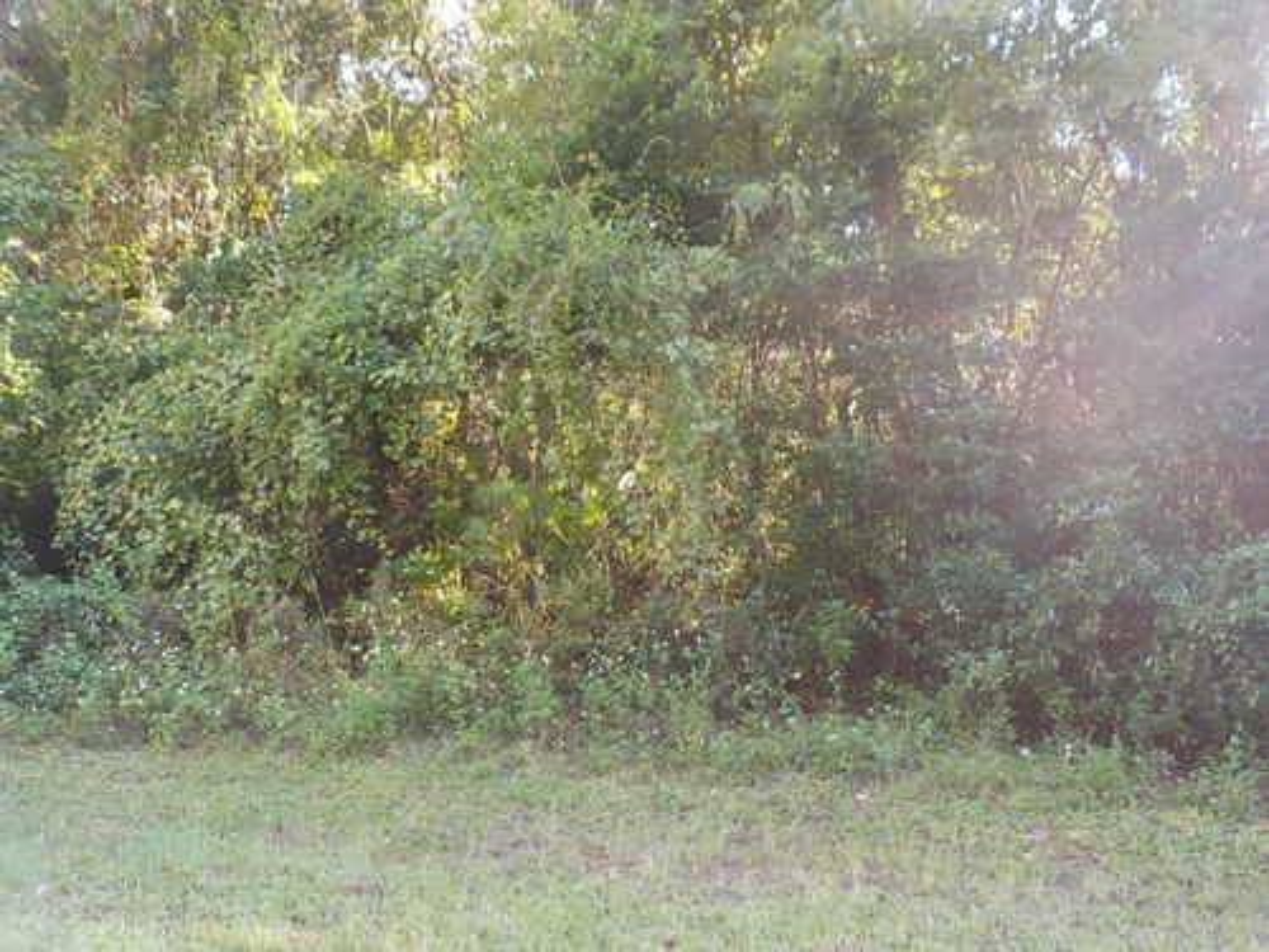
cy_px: 476
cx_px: 634
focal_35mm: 30
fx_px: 1100
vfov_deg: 46.8
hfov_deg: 60.0
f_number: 3.3
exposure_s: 1/40
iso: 125
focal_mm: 4.1
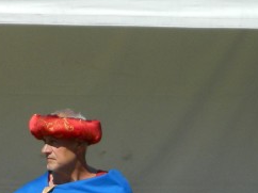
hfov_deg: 5.6
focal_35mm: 356
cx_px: 23
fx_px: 2651
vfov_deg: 4.2
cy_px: 257
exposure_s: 1/1000
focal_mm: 15.1
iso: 80
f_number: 4.2
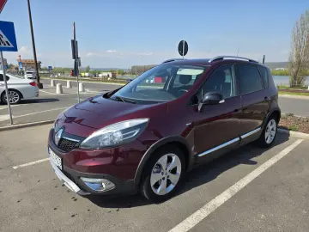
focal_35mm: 23
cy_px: 116
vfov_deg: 58.9
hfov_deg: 73.9
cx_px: 154
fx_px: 205
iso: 80
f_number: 1.7
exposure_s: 1/4766
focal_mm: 6.25
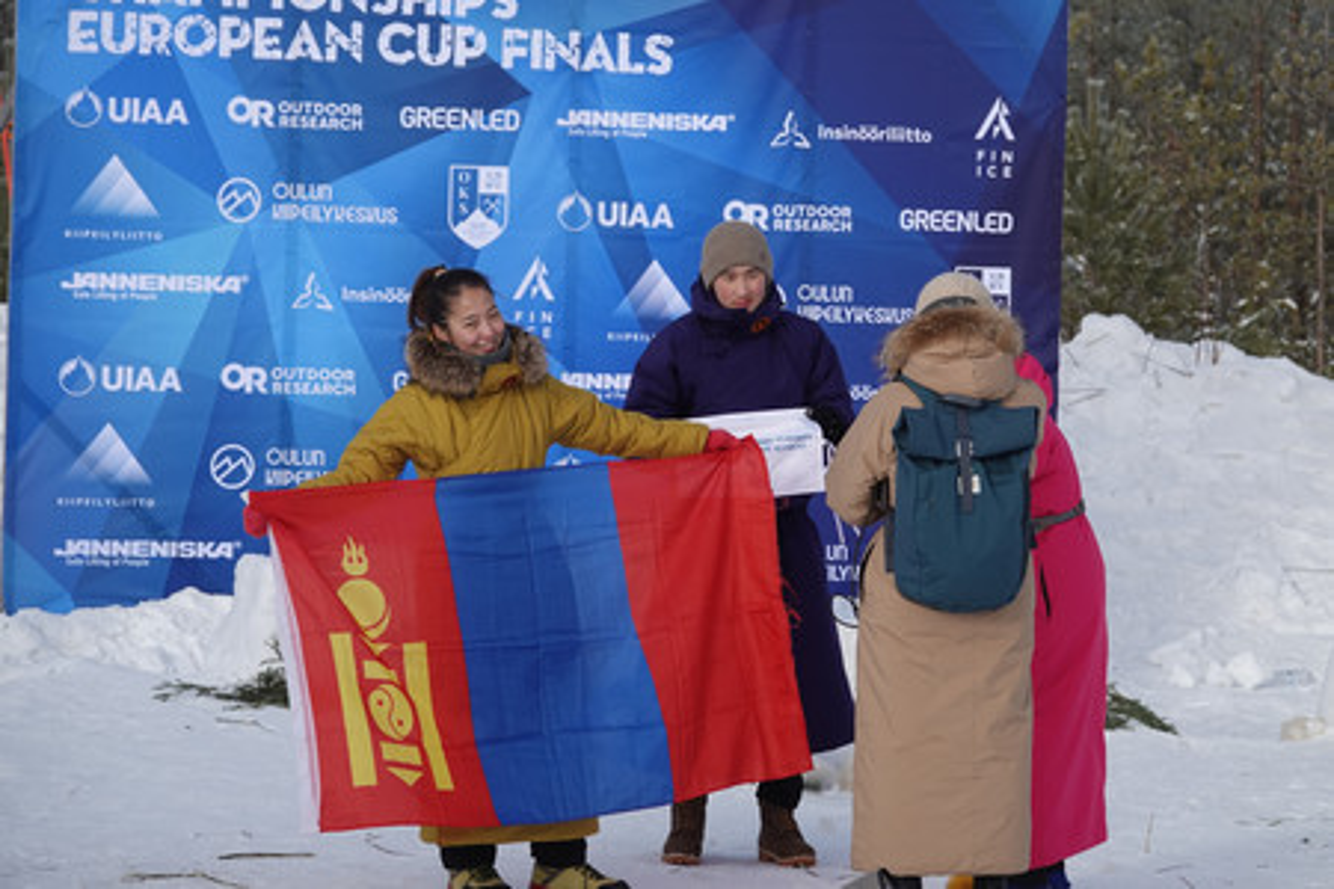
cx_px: 667
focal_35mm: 164
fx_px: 6077
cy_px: 444
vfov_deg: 8.4
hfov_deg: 12.5
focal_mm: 60.29
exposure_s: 1/800
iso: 100
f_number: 4
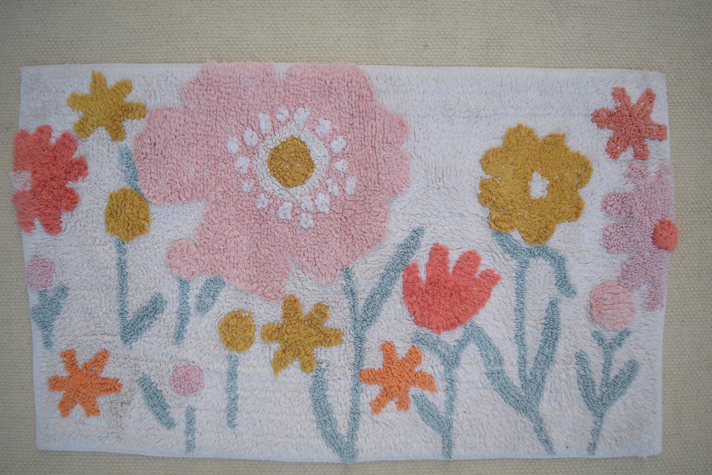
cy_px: 238
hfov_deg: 61.9
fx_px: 593
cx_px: 356
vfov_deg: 43.6
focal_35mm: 30
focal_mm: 20
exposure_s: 1/160
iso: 160
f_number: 3.5
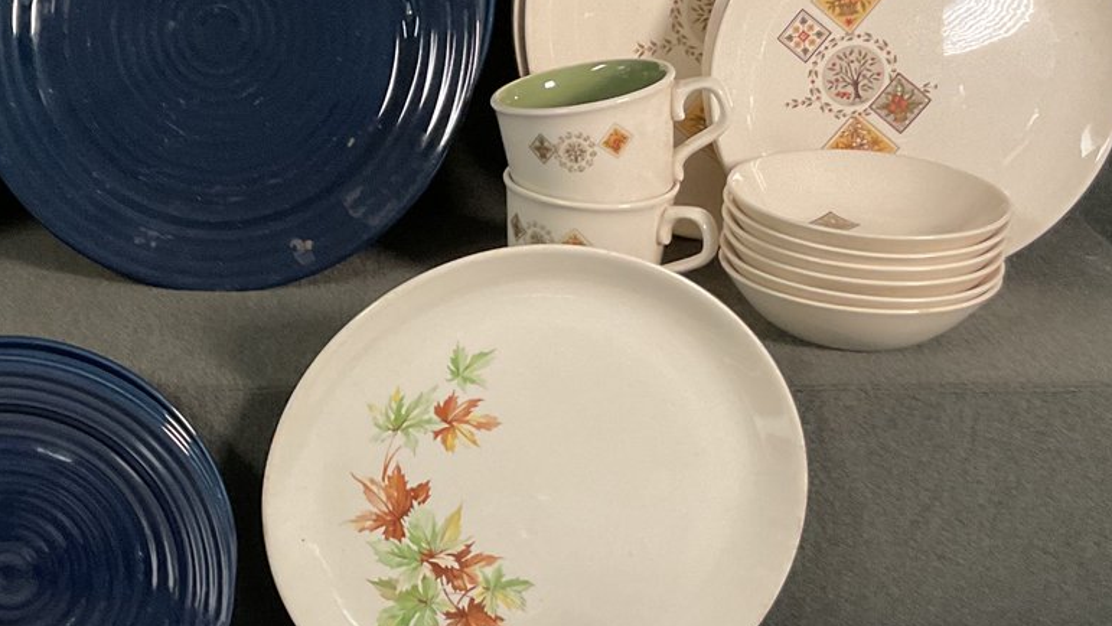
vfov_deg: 19.3
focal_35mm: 62
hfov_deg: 33.3
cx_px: 302
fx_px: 1828
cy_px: 458
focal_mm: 3
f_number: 1.8
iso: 160
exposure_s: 1/60
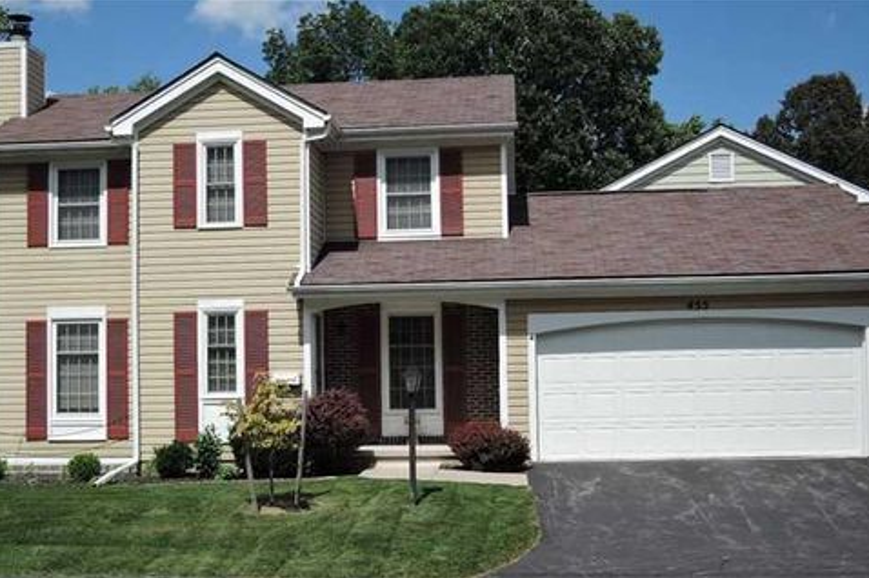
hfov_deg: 40.4
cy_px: 339
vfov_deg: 27.4
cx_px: 420
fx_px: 1182
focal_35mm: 49
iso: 80
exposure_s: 1/160
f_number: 3.4
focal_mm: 9.6
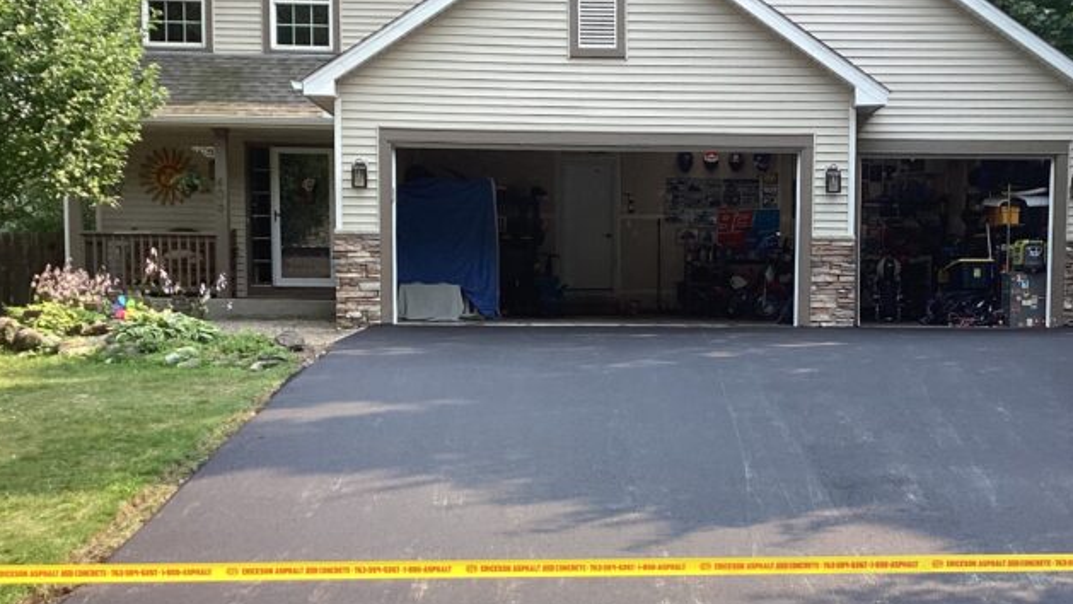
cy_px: 423
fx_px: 1565
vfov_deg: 21.7
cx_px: 670
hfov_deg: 37.6
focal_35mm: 55
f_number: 2.4
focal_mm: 3.3
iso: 25
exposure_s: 1/318
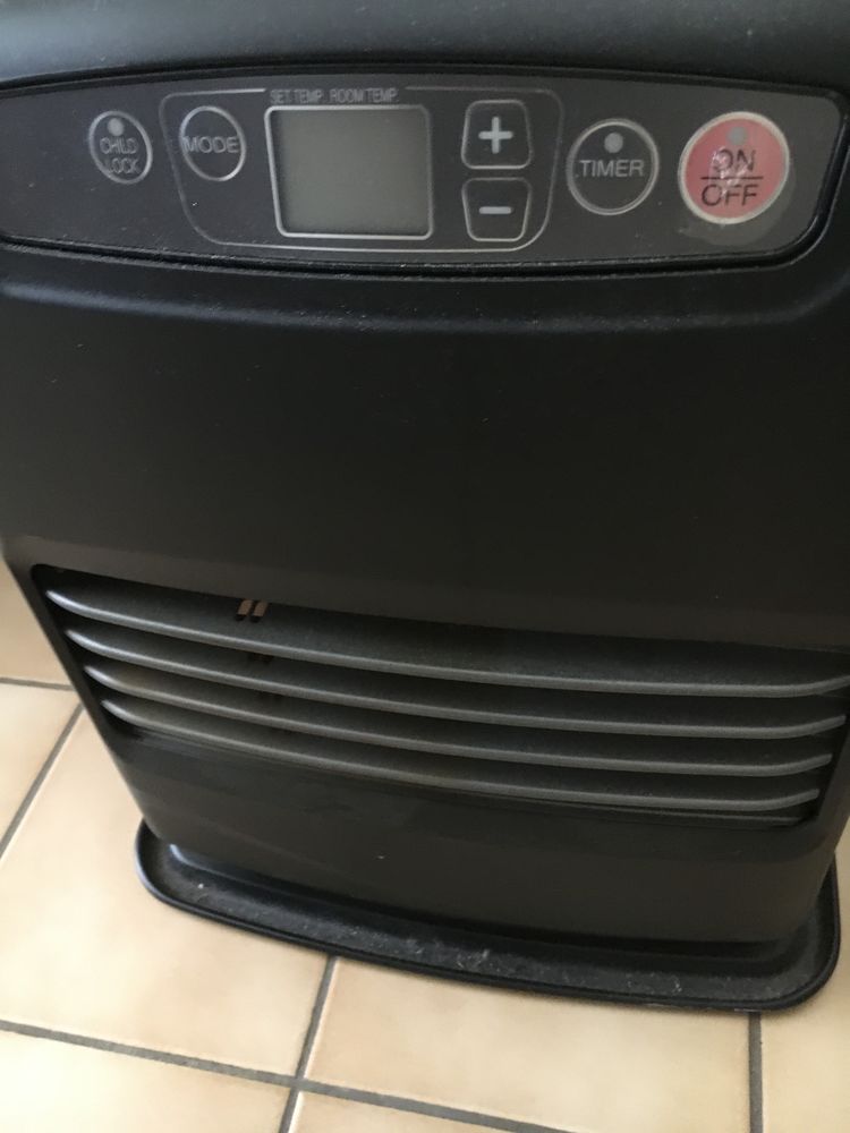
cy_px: 566
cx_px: 425
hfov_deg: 48.2
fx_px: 949
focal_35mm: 29
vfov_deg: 61.7
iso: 500
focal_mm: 4.15
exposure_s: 1/17
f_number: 2.2
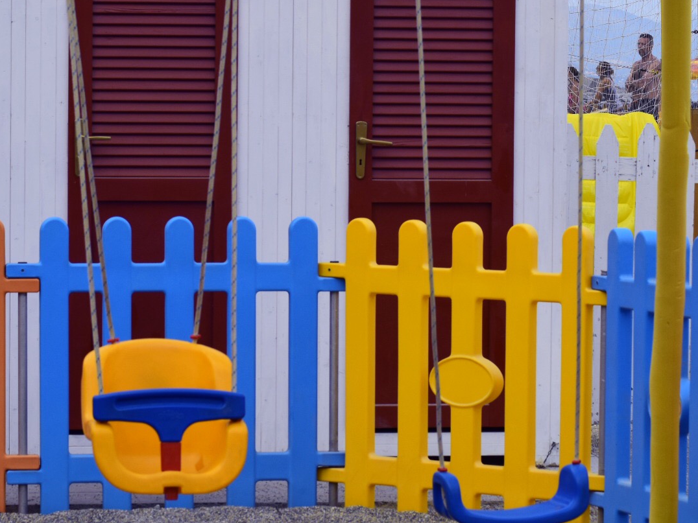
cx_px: 284
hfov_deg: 13.0
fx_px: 3065
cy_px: 191
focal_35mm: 152
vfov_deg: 9.8
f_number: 11
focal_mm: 70
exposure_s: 1/400
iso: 400
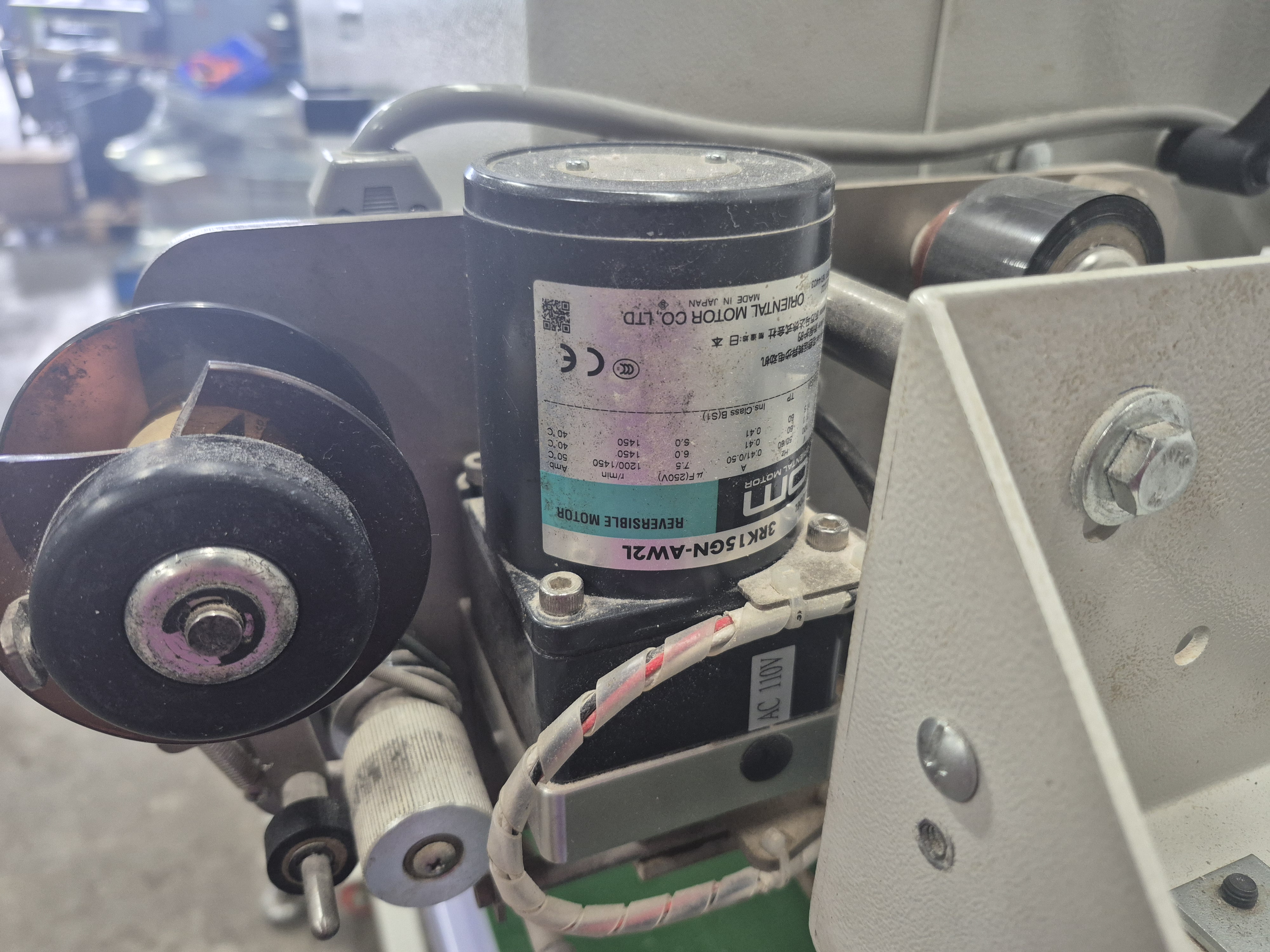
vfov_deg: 58.9
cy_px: 476
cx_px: 635
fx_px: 844
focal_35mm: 23
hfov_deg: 73.9
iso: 500
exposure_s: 1/120
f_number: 1.8
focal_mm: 5.4
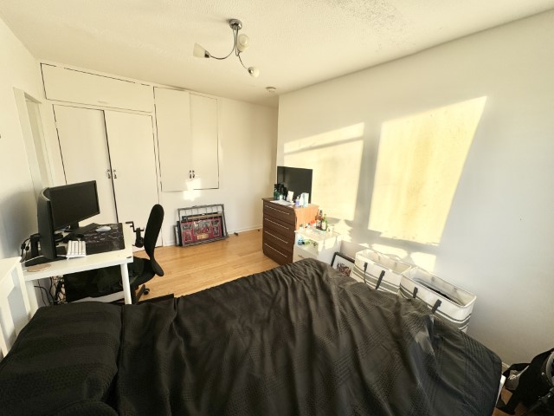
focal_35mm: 14
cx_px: 277
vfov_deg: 85.7
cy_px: 208
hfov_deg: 102.1
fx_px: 224
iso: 40
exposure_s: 1/569
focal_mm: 2.22
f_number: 2.2
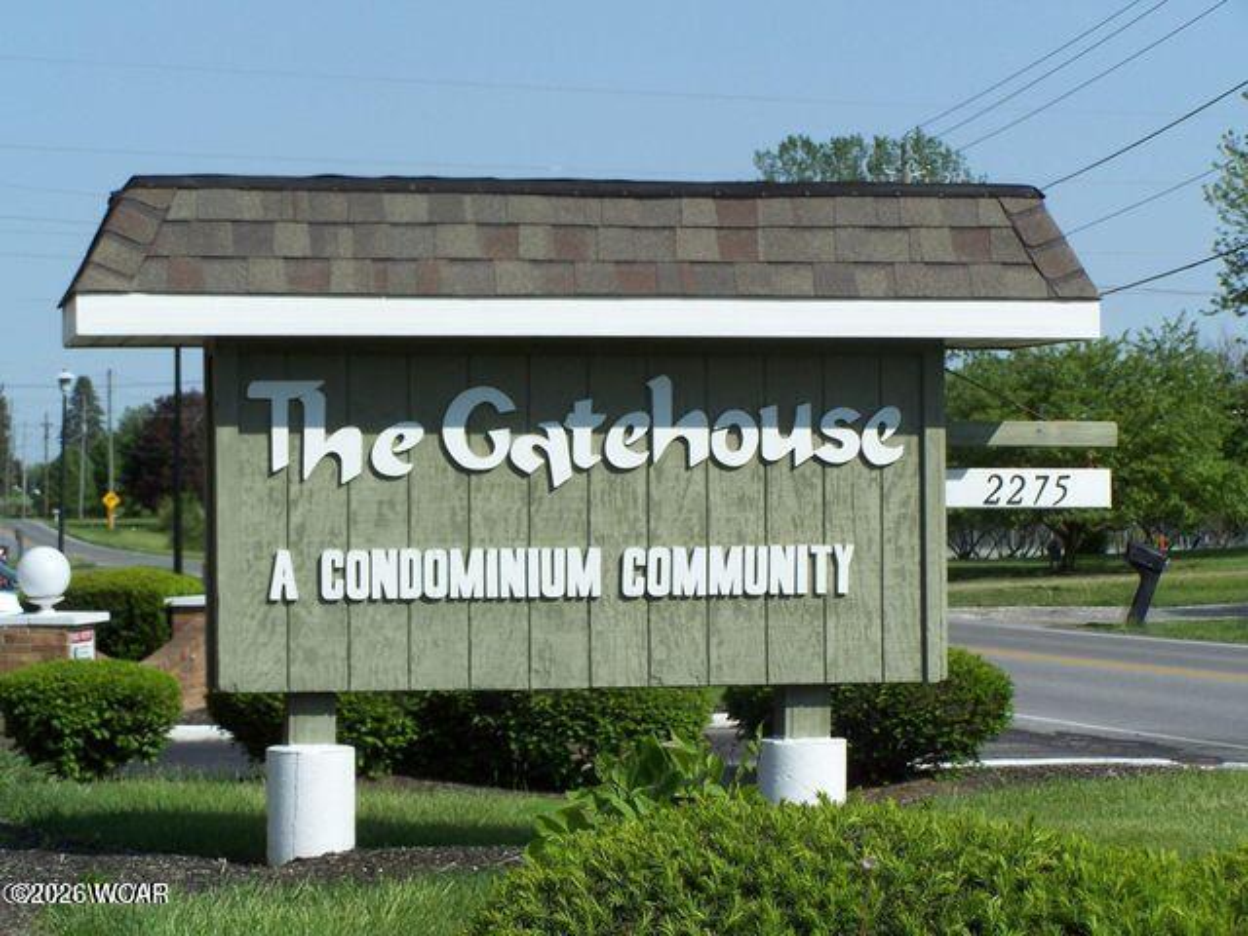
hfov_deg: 16.8
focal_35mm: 117
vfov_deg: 12.7
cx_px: 624
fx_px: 4218
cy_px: 468
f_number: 4.5
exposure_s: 1/750
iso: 80
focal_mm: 19.4
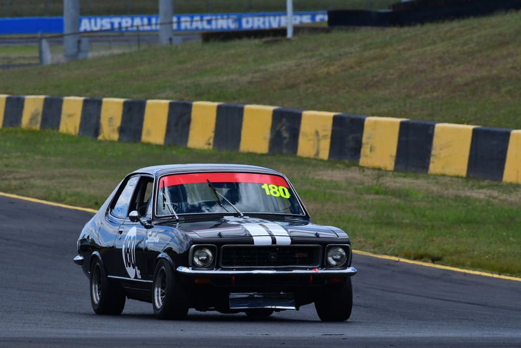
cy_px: 174
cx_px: 260
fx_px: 10857
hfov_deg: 2.7
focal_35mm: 750
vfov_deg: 1.8
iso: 640
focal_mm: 500
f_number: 13
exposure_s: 1/640
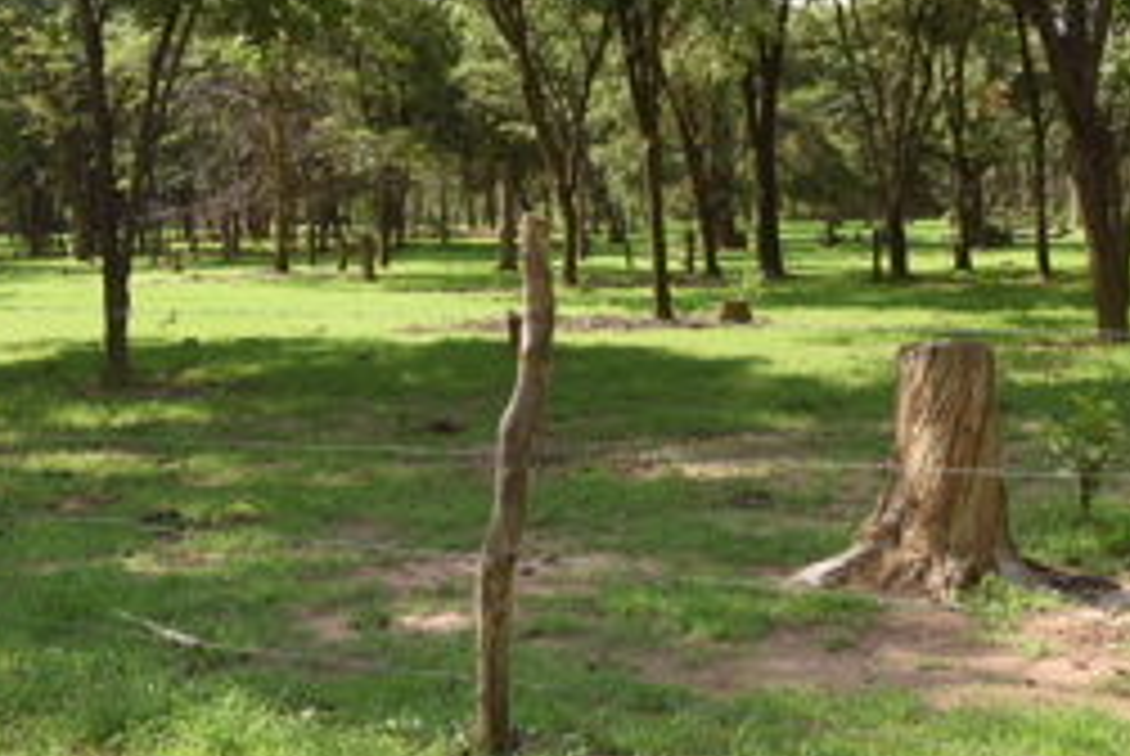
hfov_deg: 29.6
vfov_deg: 19.9
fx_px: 2137
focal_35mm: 68
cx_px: 666
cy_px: 171
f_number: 11
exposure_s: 1/500
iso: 1000
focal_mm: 38
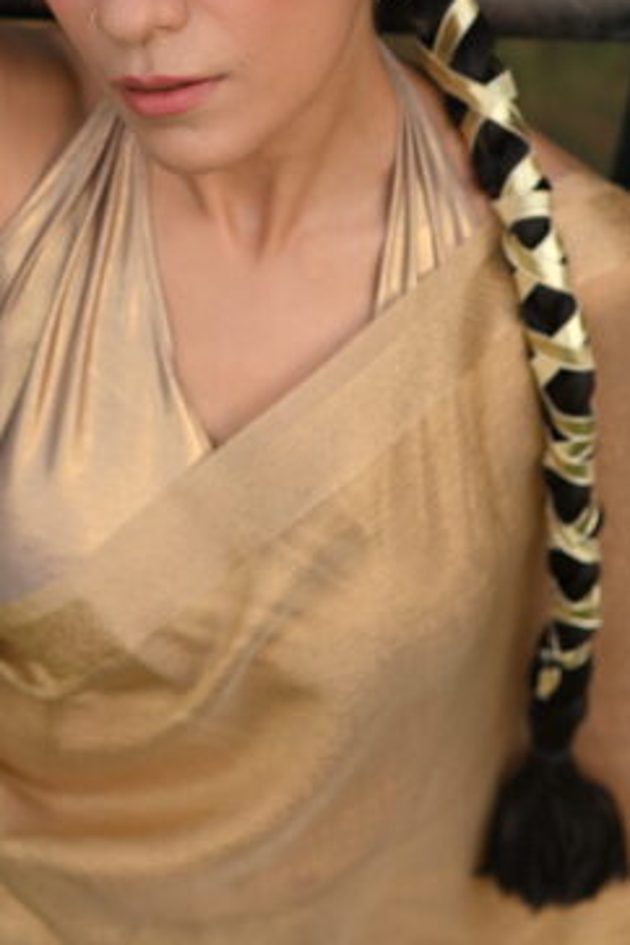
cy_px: 180
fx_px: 3255
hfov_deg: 11.0
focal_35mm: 124
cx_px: 135
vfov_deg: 16.4
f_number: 2.8
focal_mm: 50
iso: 200
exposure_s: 1/250
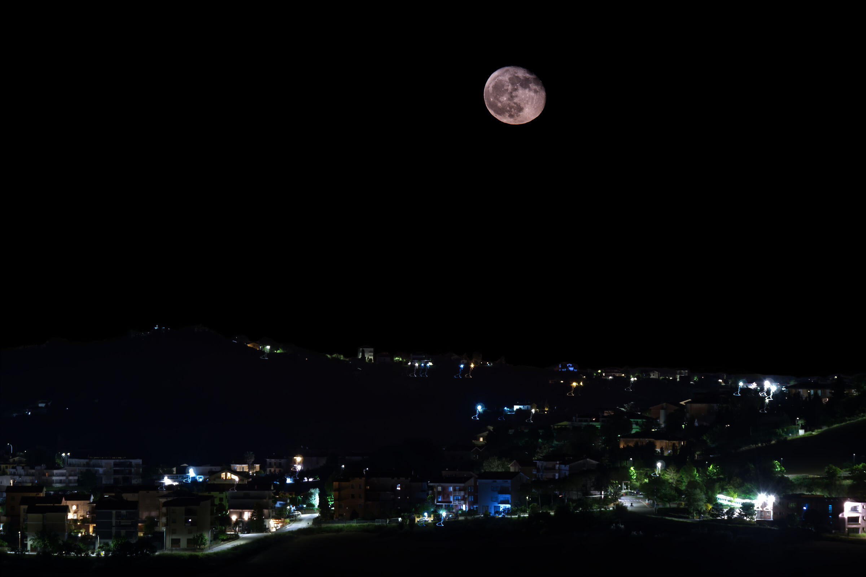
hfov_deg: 7.9
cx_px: 433
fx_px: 6253
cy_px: 288
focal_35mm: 260
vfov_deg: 5.3
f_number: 9
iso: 100
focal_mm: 260
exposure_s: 20
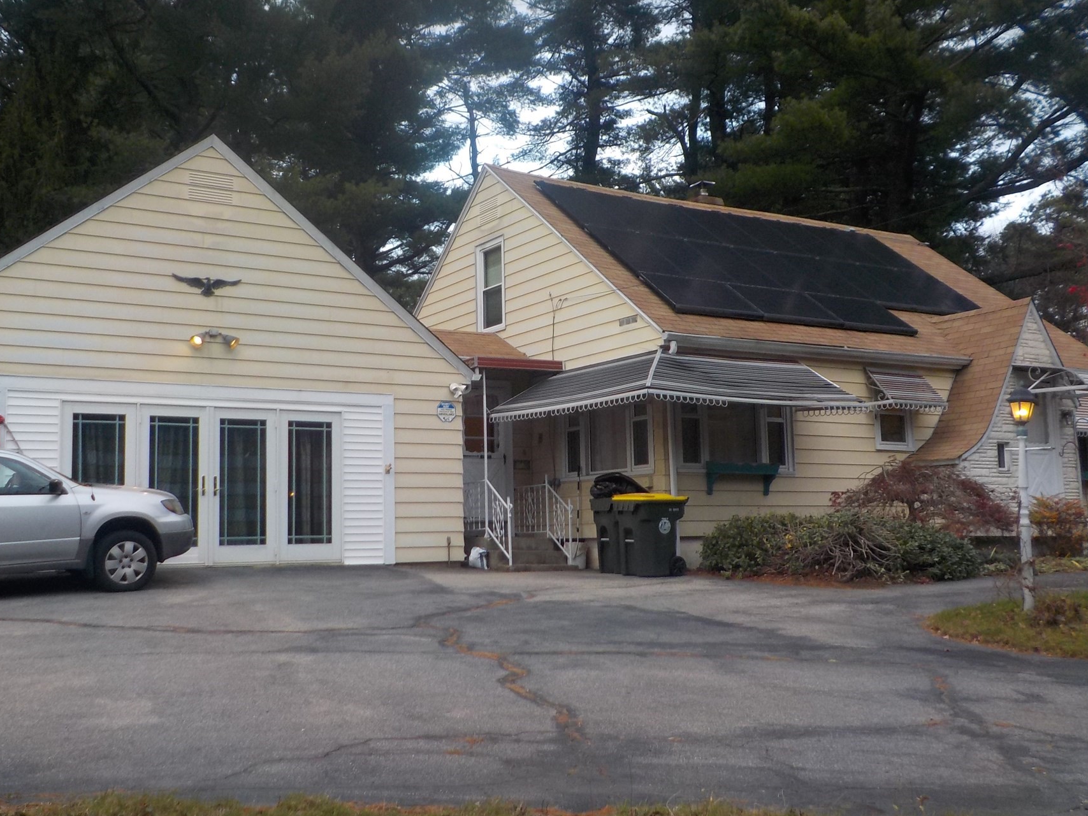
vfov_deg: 39.6
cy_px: 377
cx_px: 474
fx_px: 1131
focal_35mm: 36
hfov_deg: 51.2
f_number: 3.3
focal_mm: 4.1
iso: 125
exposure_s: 1/60
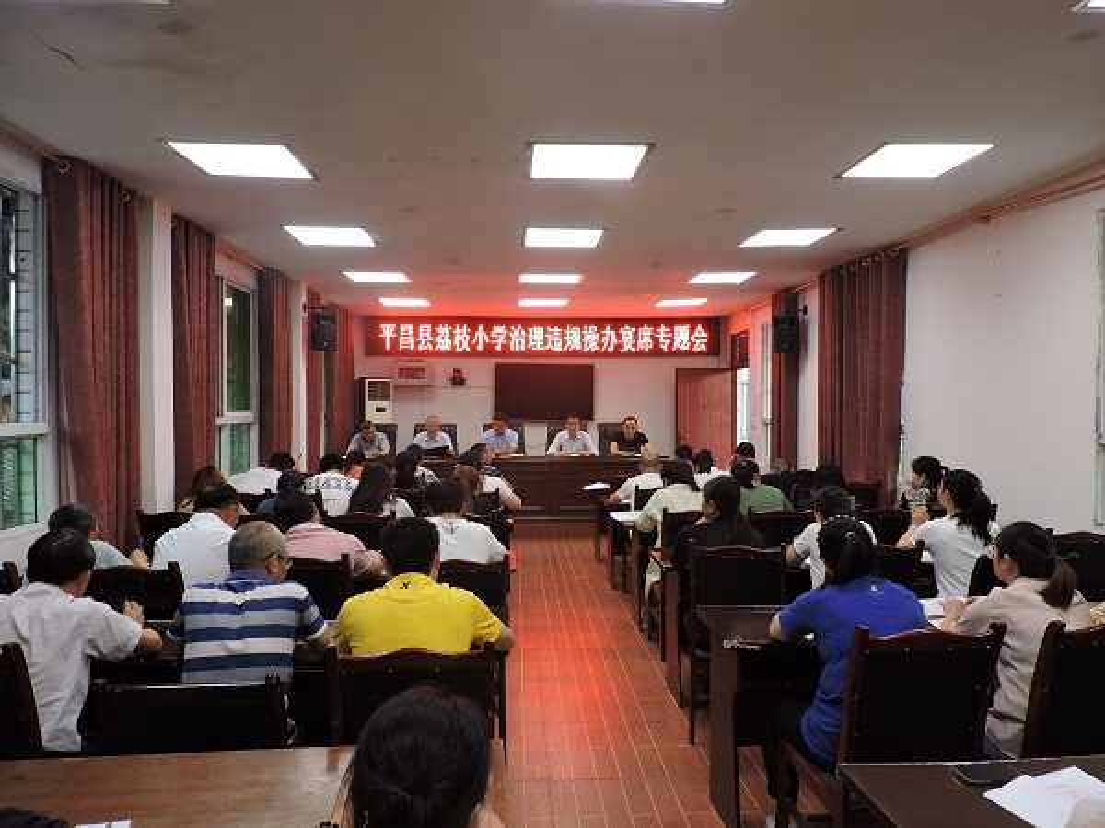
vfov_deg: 56.8
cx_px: 552
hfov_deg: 71.6
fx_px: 766
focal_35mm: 24
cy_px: 414
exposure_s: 1/30
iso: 140
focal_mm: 4.3
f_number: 3
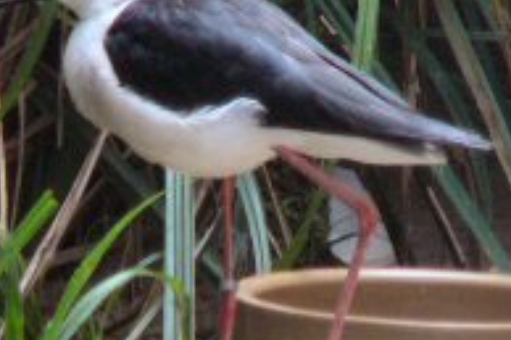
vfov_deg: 1.5
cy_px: 196
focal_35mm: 940
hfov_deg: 2.2
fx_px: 13331
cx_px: 224
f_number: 4.2
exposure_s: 1/60
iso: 200
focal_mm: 52
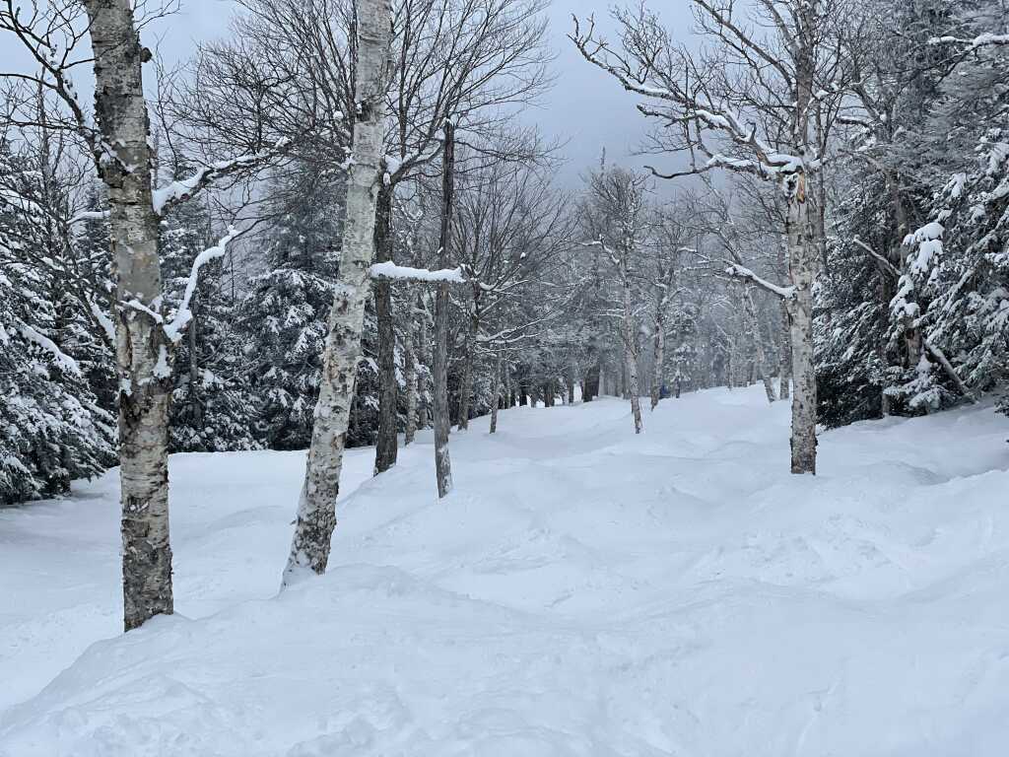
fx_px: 1516
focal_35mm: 52
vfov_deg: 28.0
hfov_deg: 36.8
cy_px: 378
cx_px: 504
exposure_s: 1/639
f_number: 2
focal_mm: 6
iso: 25
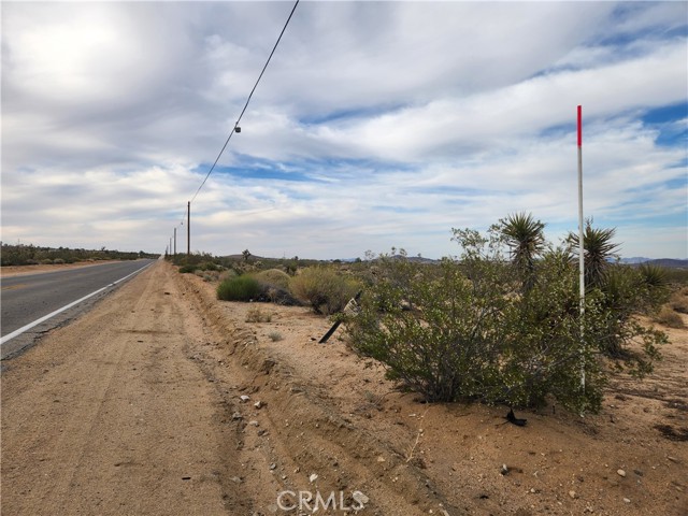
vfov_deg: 58.9
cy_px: 258
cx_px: 344
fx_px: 457
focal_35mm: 23
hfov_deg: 73.9
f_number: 1.8
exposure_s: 1/1013
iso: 20
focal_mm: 5.4
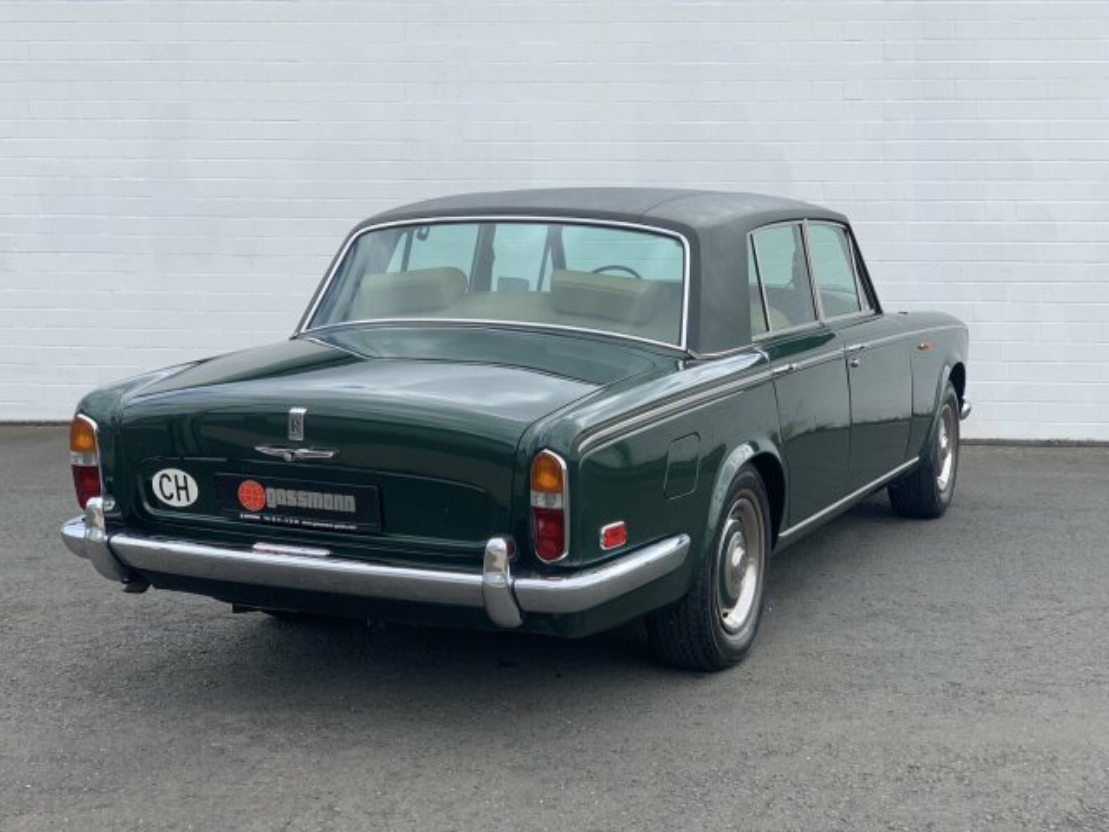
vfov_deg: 28.0
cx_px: 554
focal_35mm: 52
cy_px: 416
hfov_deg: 36.8
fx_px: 1666
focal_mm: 6
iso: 16
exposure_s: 1/500
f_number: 2.4
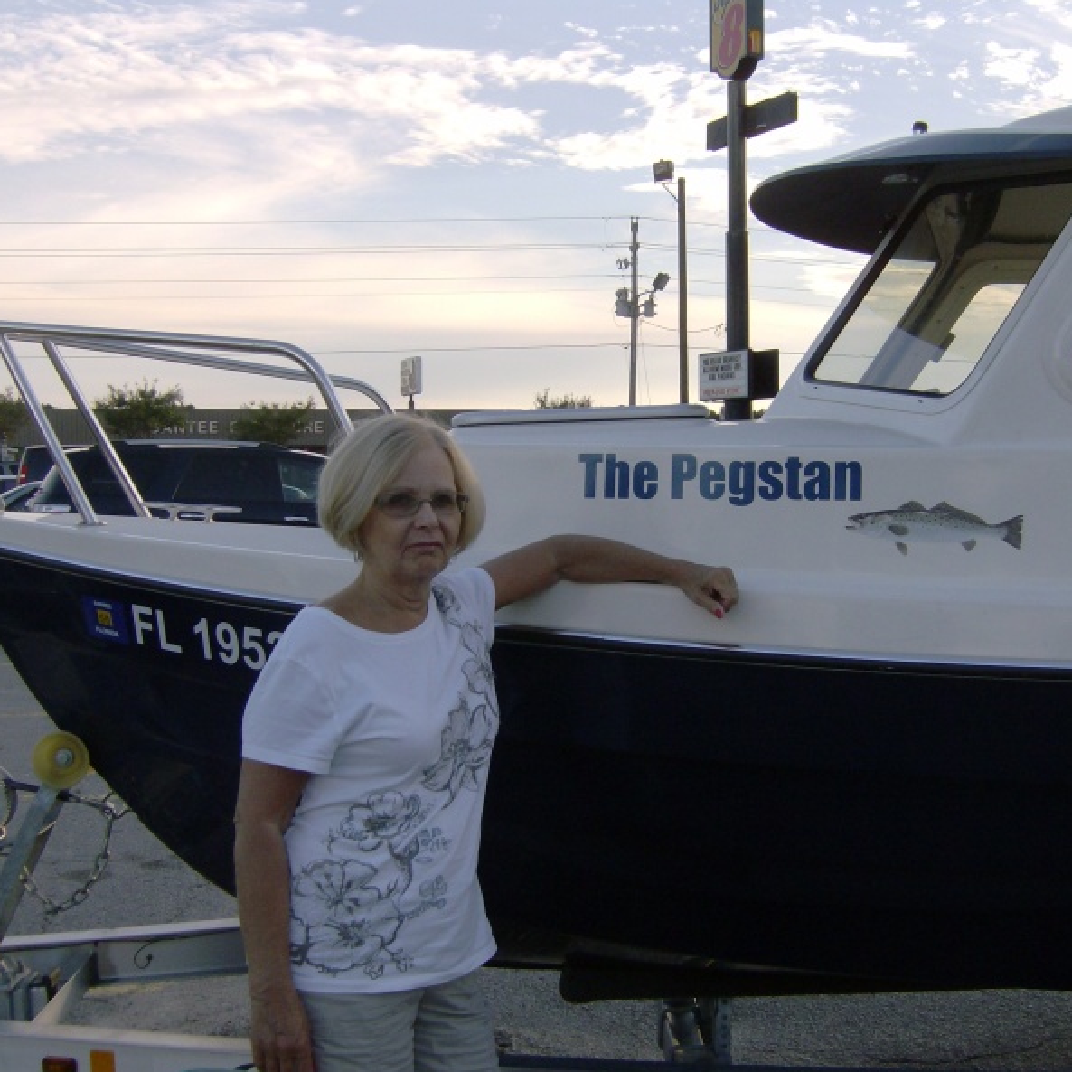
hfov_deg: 39.1
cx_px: 586
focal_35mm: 43
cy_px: 537
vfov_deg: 39.2
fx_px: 1507
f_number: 4.7
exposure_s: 1/248
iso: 100
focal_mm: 6
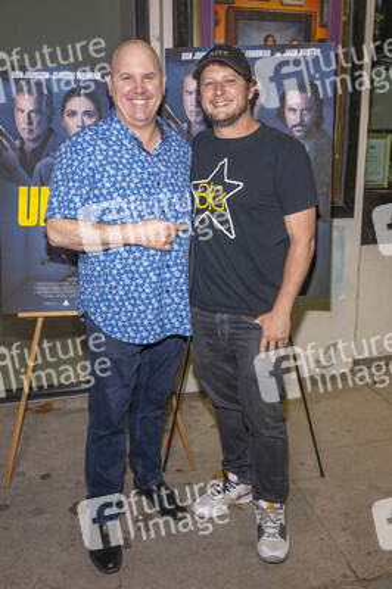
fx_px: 515
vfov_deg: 59.5
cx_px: 196
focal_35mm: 32
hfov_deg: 41.6
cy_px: 294
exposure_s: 1/200
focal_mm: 31.5
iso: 800
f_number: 5.6
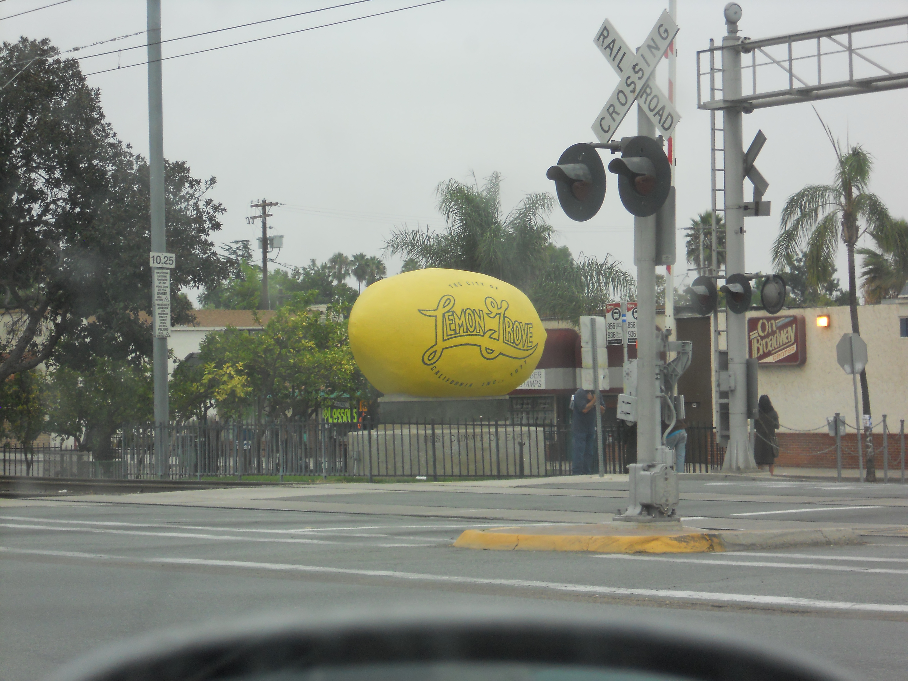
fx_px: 2833
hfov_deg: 18.2
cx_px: 454
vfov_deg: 13.7
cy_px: 340
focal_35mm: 108
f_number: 5.9
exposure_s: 1/60
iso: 160
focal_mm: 19.6
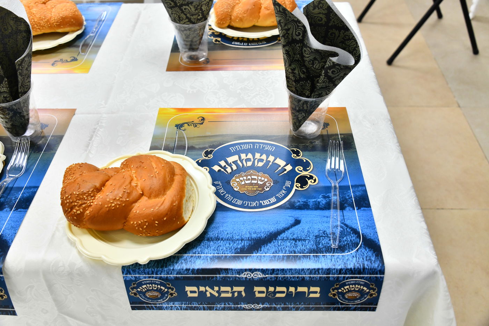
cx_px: 244
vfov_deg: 37.8
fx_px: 475
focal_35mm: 35
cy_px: 163
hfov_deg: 54.4
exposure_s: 1/125
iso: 1250
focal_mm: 35
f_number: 5.6
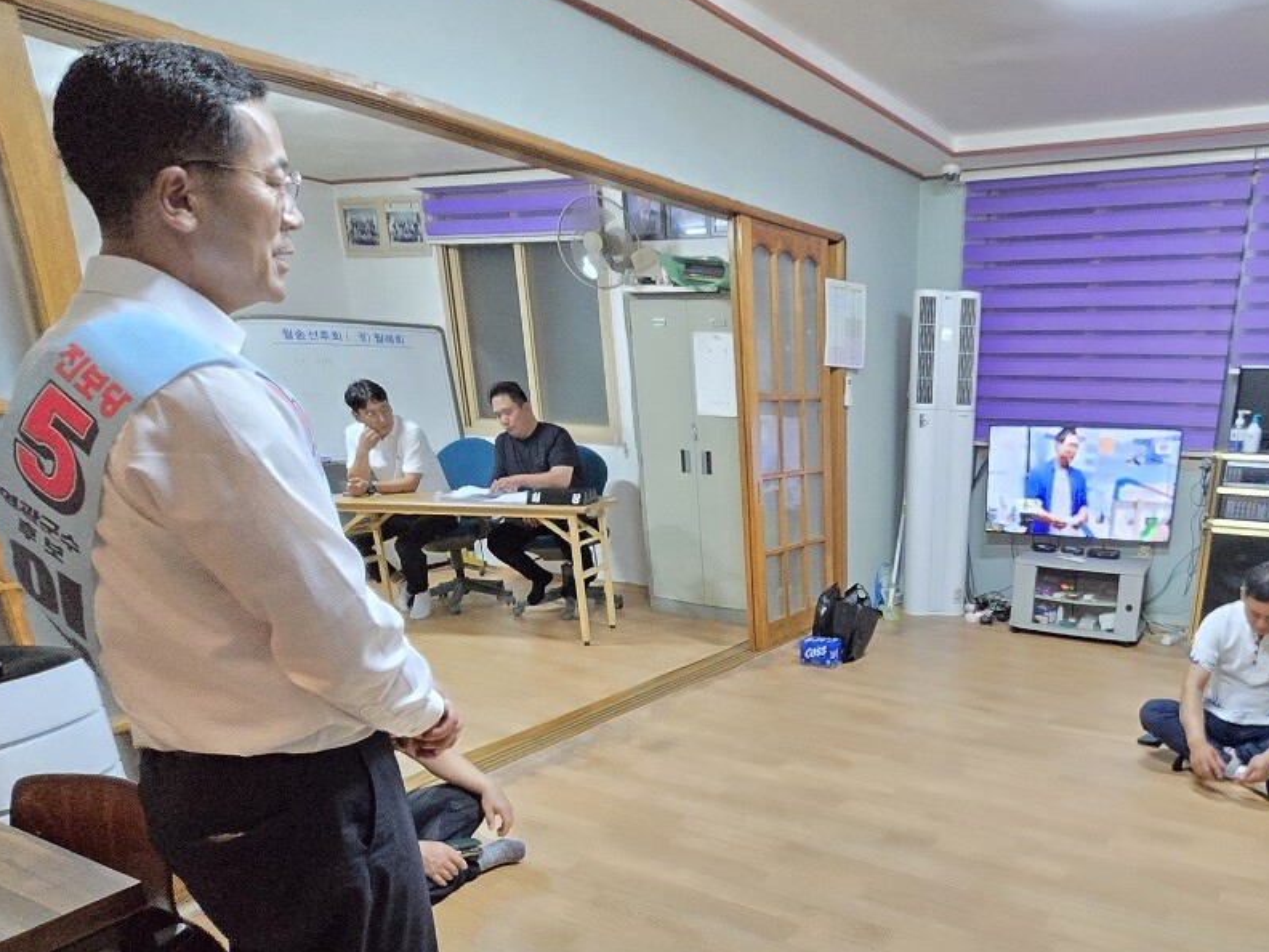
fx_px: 770
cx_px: 907
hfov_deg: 74.9
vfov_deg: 60.5
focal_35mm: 21
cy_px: 697
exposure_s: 1/60
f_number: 2.2
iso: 1000
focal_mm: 2.2
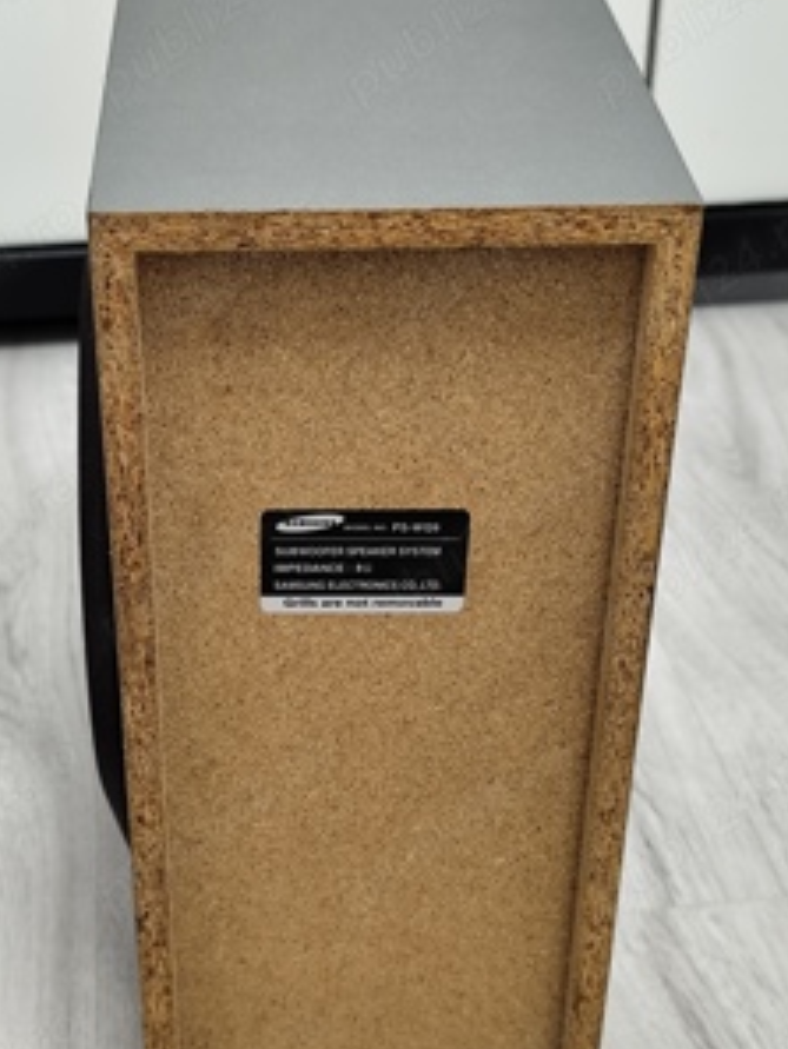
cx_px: 336
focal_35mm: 62
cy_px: 615
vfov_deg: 31.1
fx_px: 1880
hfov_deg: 23.6
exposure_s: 1/33.3
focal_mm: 6.14
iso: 320
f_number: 1.65
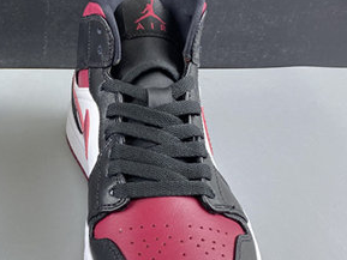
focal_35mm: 63
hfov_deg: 29.3
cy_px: 164
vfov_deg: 23.2
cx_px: 29
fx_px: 632
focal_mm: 4.25
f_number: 1.8
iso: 100
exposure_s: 1/50
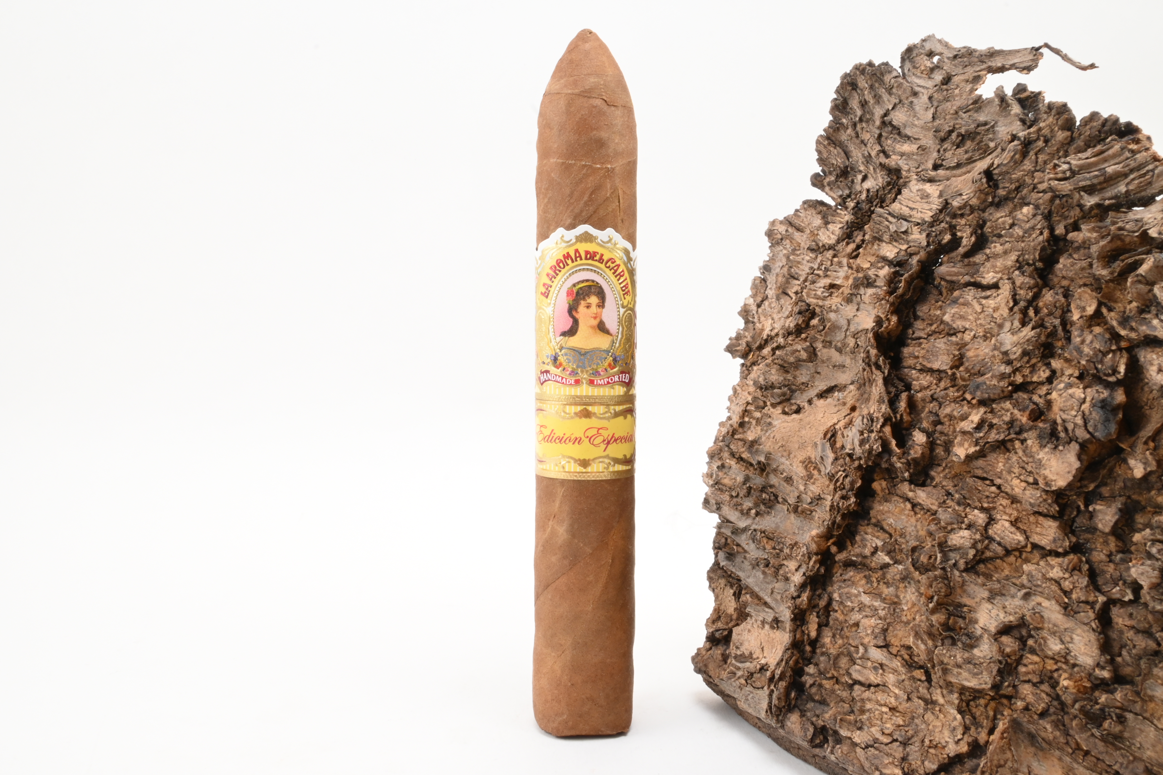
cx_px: 582
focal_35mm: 32
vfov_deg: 41.7
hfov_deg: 59.5
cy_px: 388
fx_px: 1018
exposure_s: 1/15
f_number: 22
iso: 640
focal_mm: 21
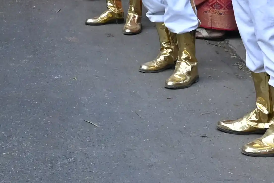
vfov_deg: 10.4
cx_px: -130
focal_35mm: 128
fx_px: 974
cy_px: -87
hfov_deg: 14.9
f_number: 5.6
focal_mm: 24
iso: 2500
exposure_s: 1/125
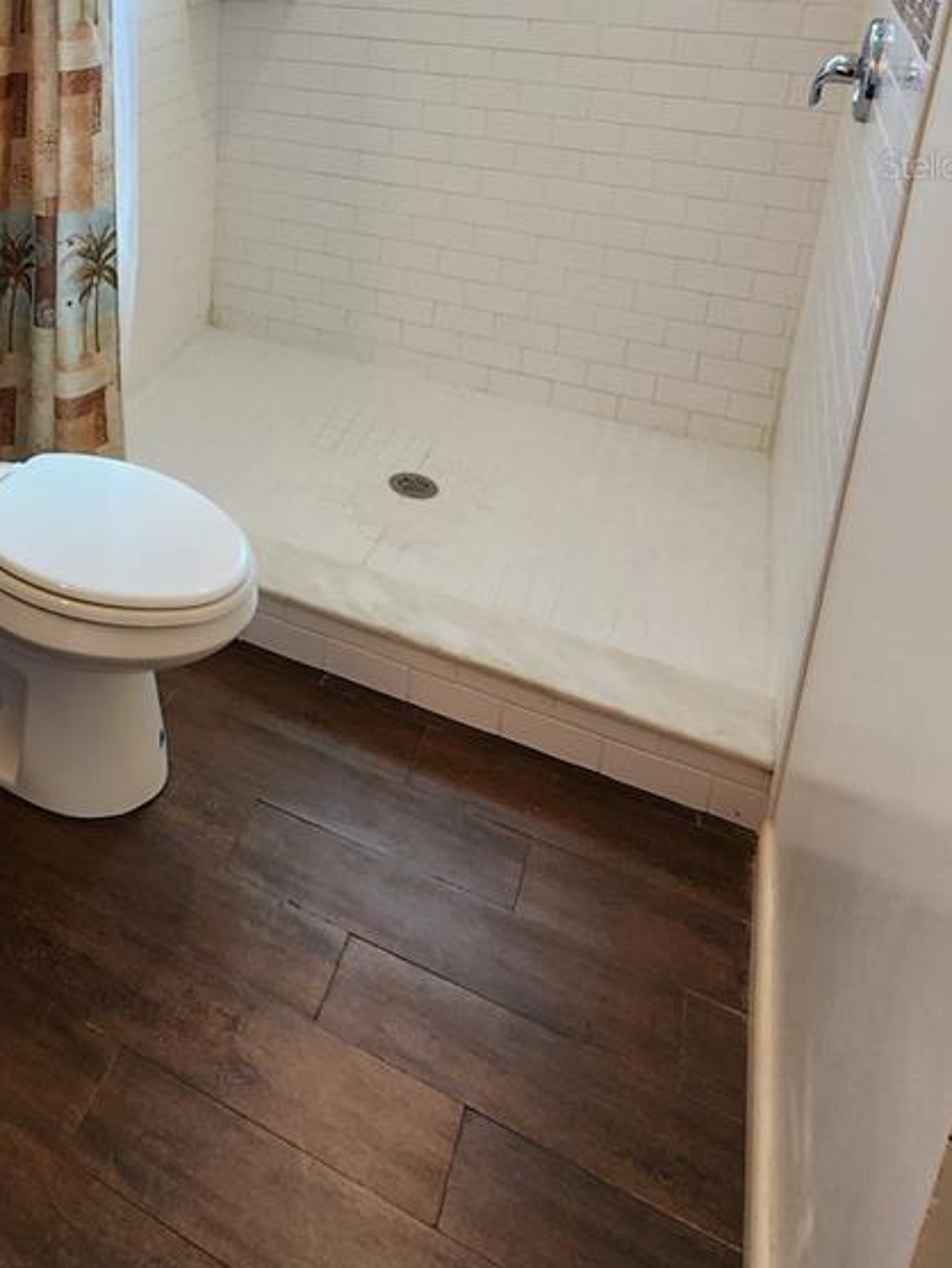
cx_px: 18
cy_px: 164
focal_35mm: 28
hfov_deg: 43.3
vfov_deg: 56.2
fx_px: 1026
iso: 64
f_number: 2.2
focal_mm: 2.2
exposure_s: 1/60
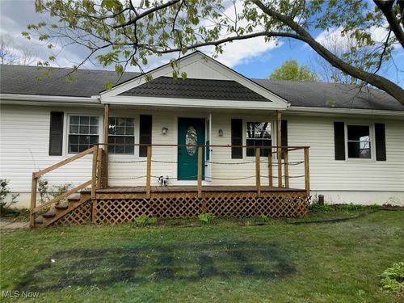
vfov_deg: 49.7
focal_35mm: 28
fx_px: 327
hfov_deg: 63.4
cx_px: 202
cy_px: 152
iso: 20
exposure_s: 1/774
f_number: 1.8
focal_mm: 3.99
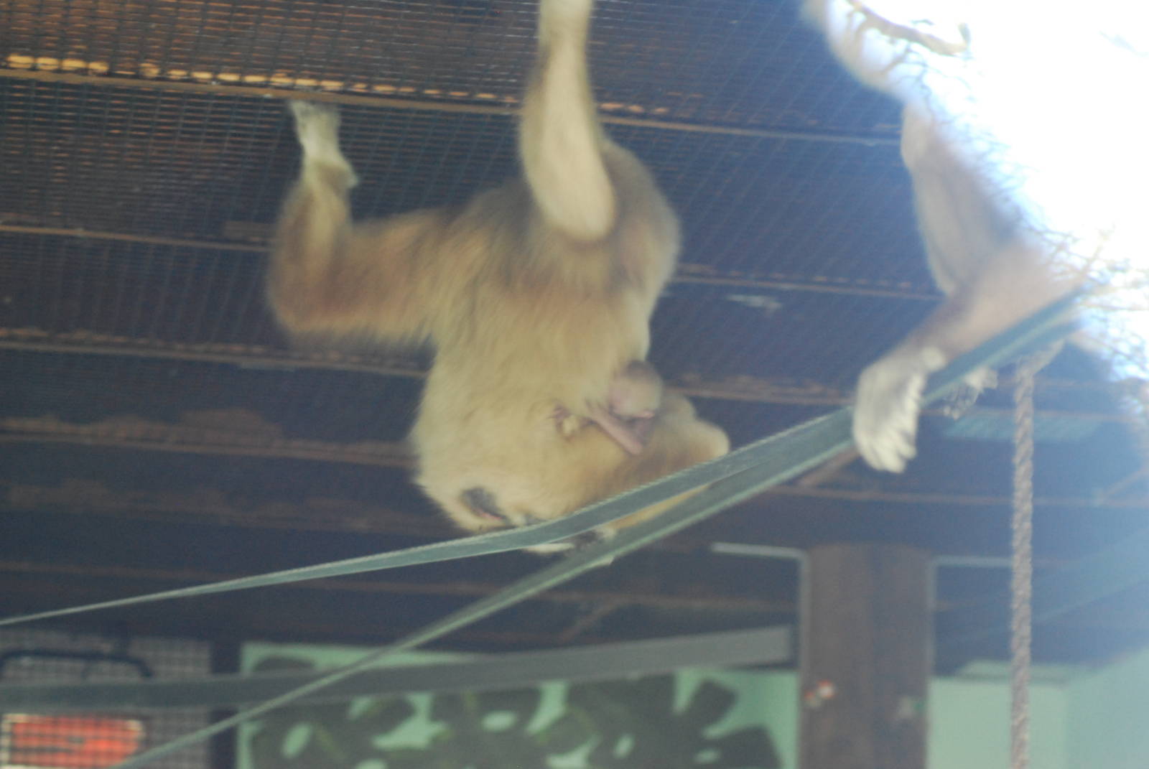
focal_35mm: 105
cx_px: 574
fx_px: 3355
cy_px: 384
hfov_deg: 19.4
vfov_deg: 13.1
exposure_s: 1/2
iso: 800
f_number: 4
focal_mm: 70
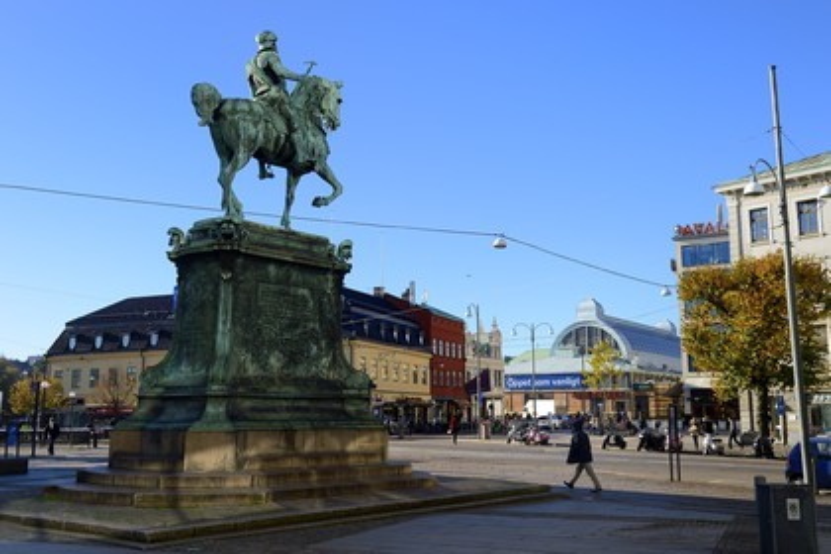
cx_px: 416
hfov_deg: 50.7
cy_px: 277
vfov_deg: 35.1
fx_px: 877
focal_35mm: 38
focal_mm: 38
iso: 200
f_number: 10
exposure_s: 1/200
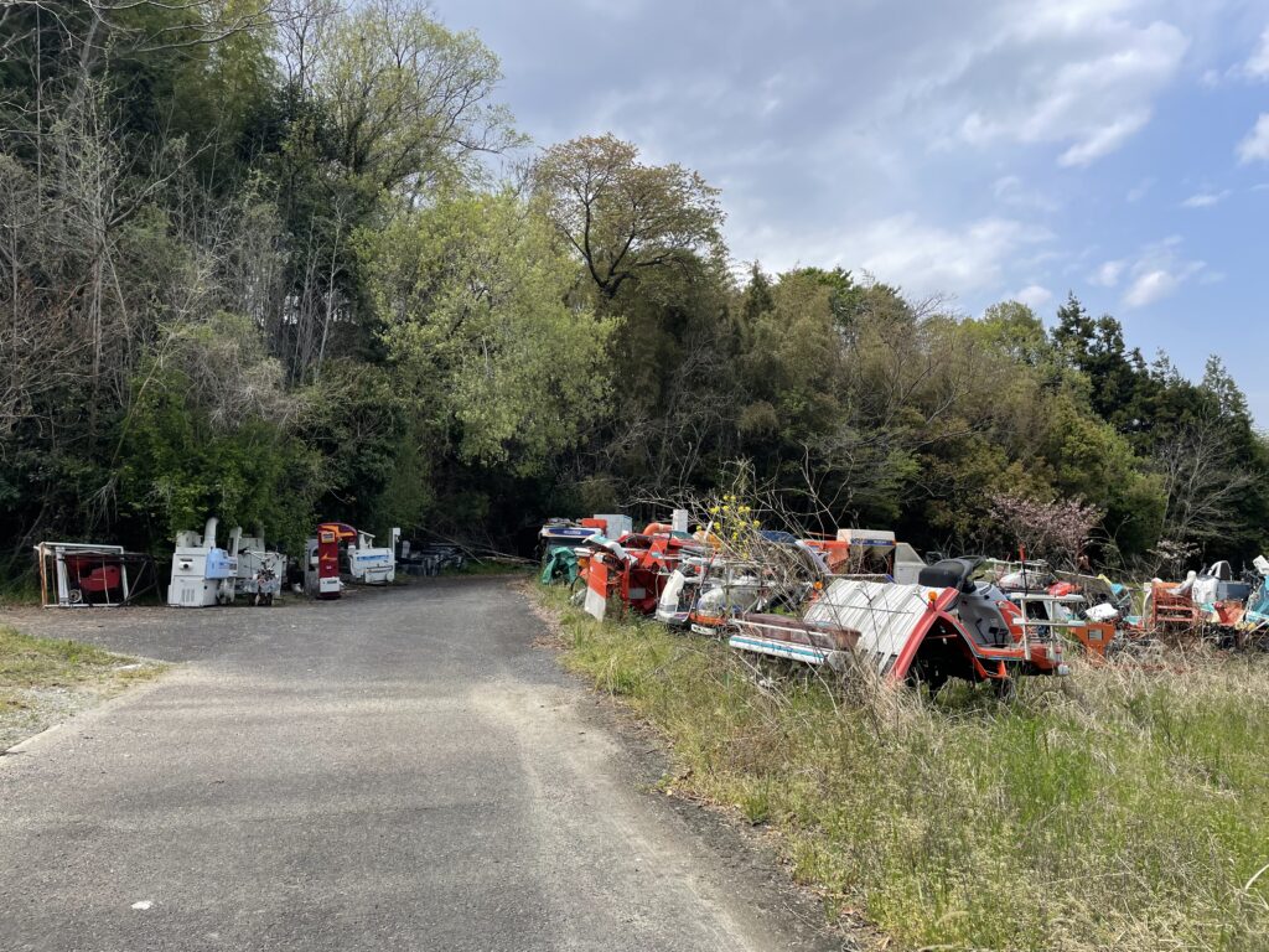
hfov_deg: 67.3
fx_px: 953
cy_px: 476
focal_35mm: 26
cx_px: 634
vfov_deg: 53.1
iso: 32
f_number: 1.6
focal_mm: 4.2
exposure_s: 1/2304
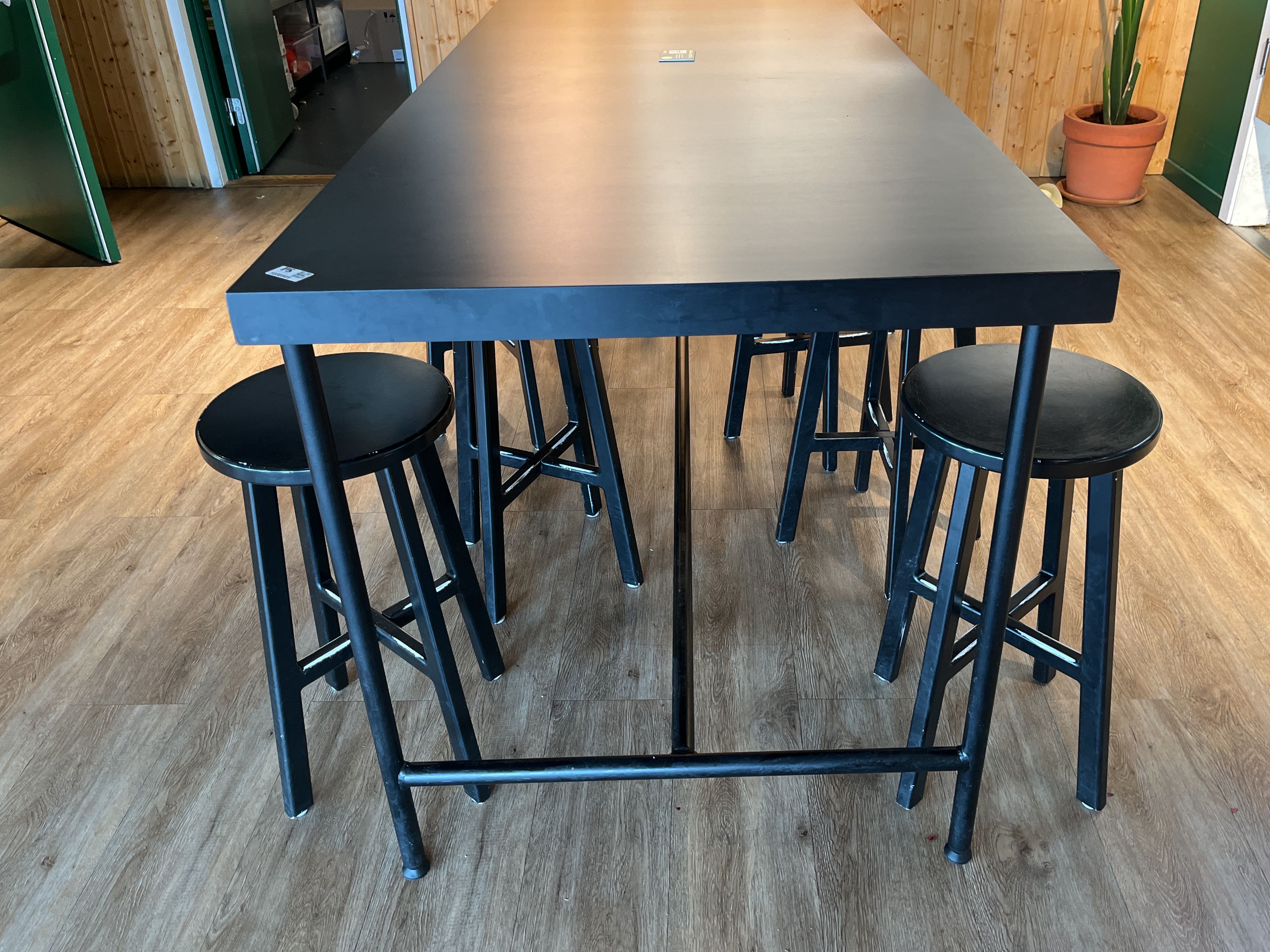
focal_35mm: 29
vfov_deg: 48.2
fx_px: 1064
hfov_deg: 61.6
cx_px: 684
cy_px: 433
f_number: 1.6
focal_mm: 5.1
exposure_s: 1/50
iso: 160
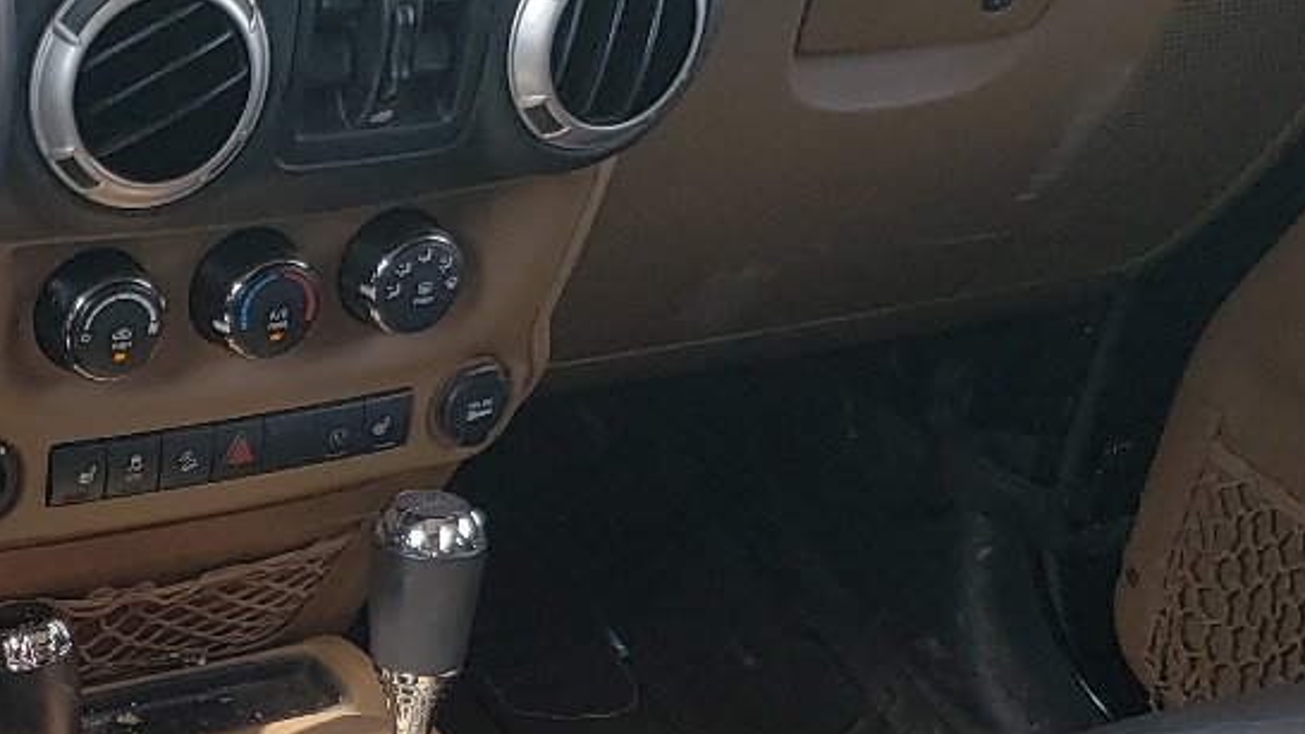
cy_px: 588
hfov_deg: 24.8
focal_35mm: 83
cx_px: 112
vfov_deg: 14.5
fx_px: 2872
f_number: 1.5
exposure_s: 1/294
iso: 50
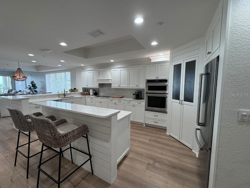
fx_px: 108
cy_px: 94
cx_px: 120
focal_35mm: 15
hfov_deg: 98.1
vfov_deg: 81.7
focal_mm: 2.22
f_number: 2.2
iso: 125
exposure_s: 1/120
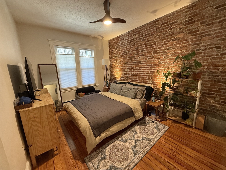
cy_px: 85
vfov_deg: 85.7
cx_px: 113
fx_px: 91
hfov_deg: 102.1
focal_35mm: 14
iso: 400
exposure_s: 1/60
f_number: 2.2
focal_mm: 2.22
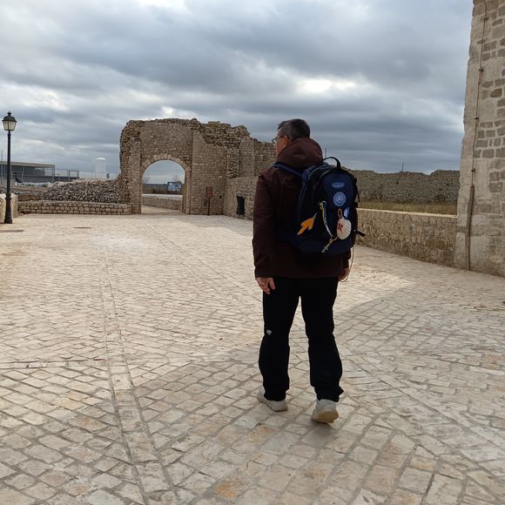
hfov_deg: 47.8
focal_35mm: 34
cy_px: 245
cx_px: 179
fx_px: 561
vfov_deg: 48.4
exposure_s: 1/646
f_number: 1.9
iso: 101
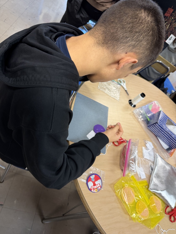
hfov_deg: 56.8
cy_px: 117
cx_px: 88
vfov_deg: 71.6
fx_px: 163
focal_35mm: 24
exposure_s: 1/60
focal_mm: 6.76
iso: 160
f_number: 1.78
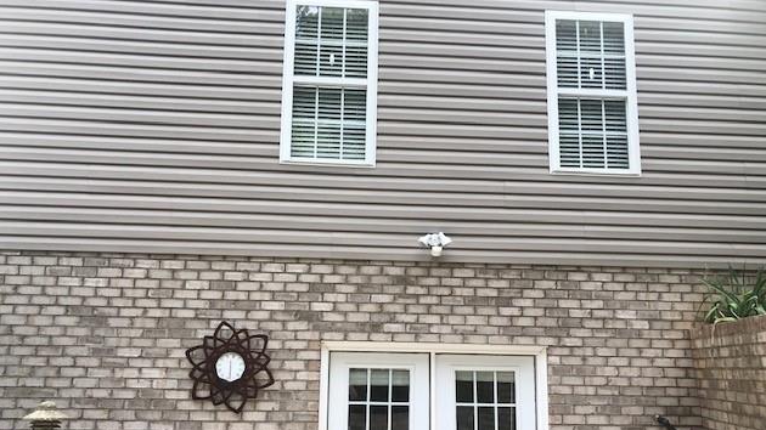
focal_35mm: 31
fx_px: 629
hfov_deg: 62.6
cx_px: 387
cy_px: 271
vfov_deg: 37.5
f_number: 1.8
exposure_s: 1/471
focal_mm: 3.99
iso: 20
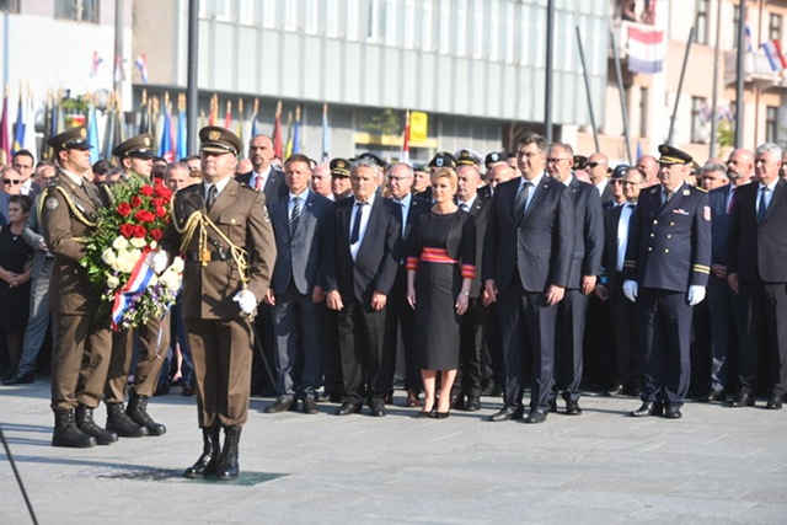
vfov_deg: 13.0
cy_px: 262
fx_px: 2296
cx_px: 394
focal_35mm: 105
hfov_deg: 19.5
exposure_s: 1/3200
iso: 400
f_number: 3.5
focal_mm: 105
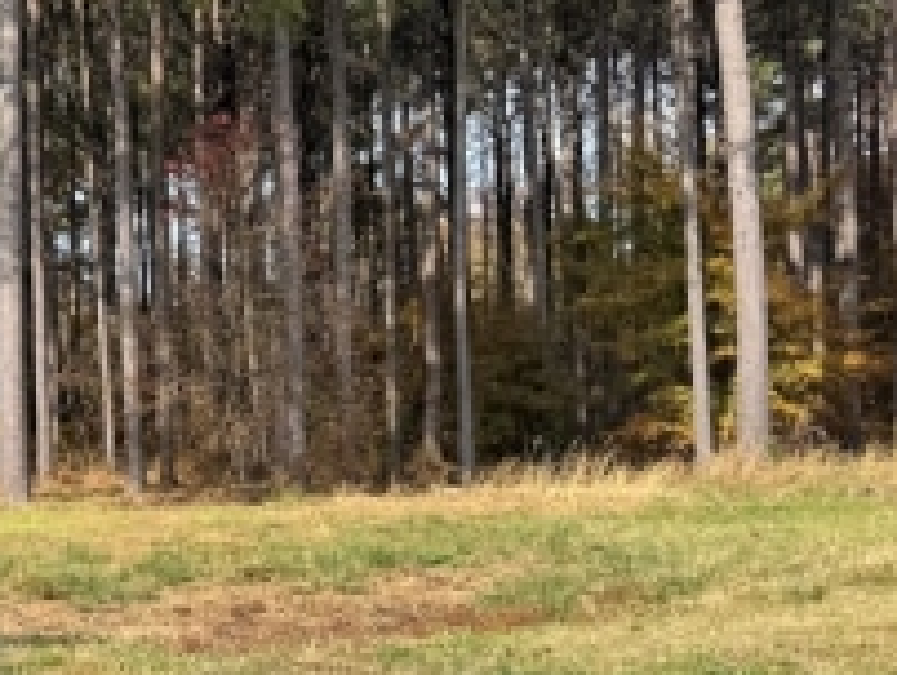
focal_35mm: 76
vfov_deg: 19.3
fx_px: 1972
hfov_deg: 22.9
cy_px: 471
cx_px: -262
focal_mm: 6.76
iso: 80
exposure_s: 1/1869
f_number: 1.78
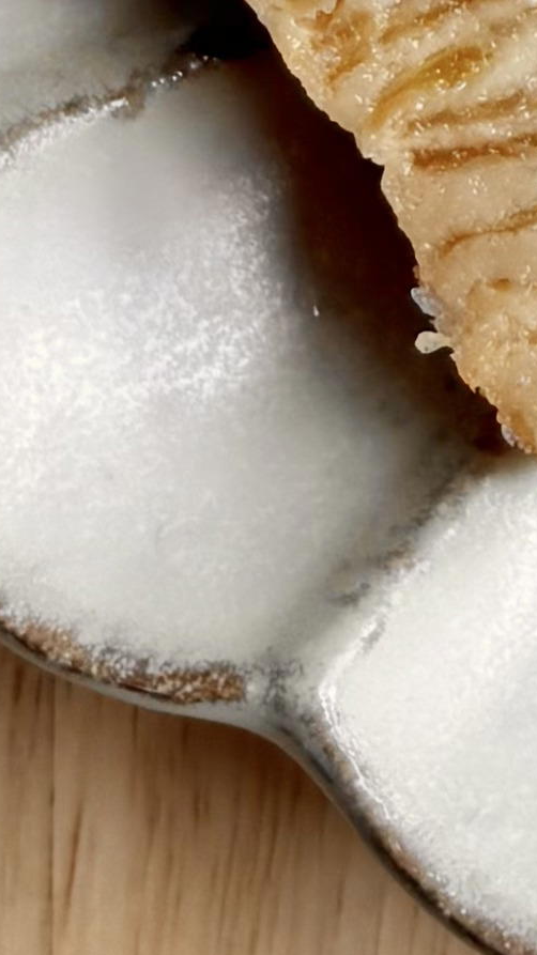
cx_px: 1035
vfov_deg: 16.1
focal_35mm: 125
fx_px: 3166
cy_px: -366
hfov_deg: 9.2
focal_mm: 5.96
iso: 40
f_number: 1.6
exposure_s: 1/121
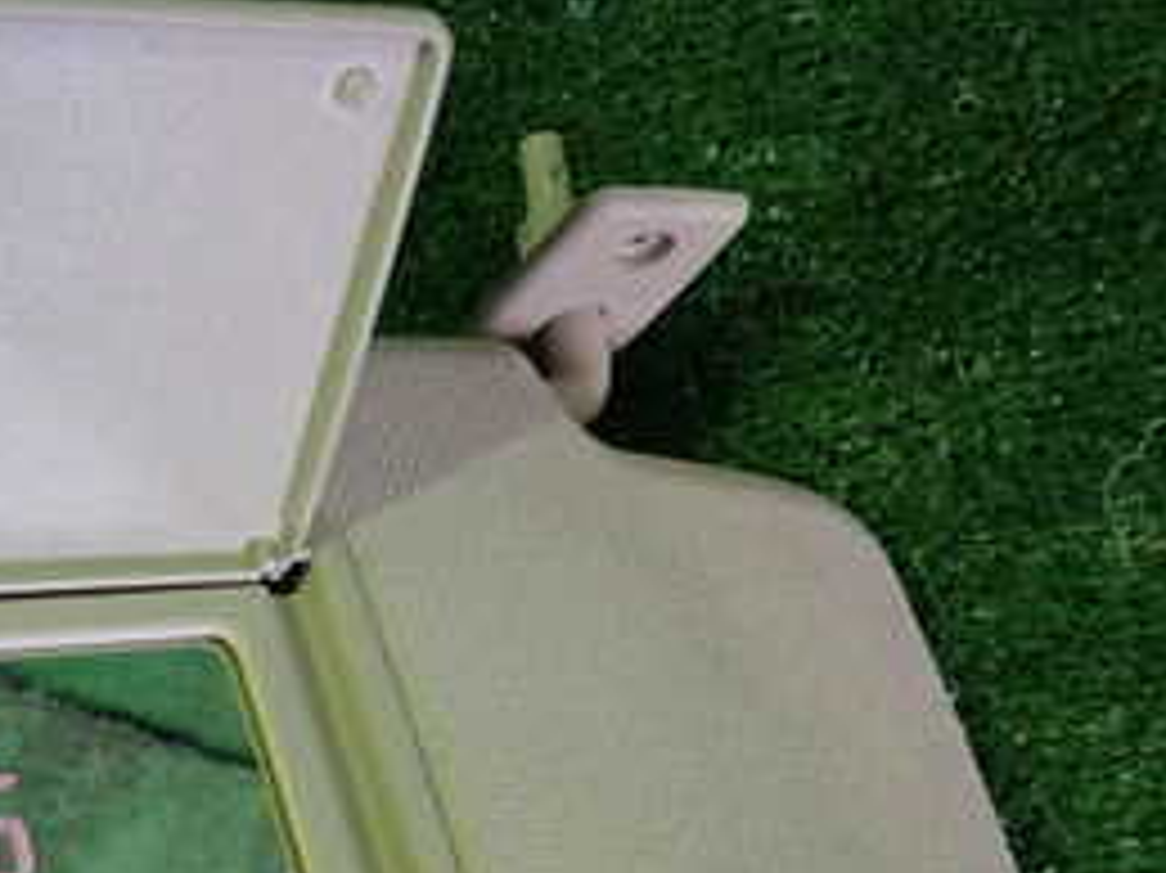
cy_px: 644
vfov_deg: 25.0
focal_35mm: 58
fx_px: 1953
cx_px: -140
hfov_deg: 29.7
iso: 640
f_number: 2
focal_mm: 4.5
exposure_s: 1/80
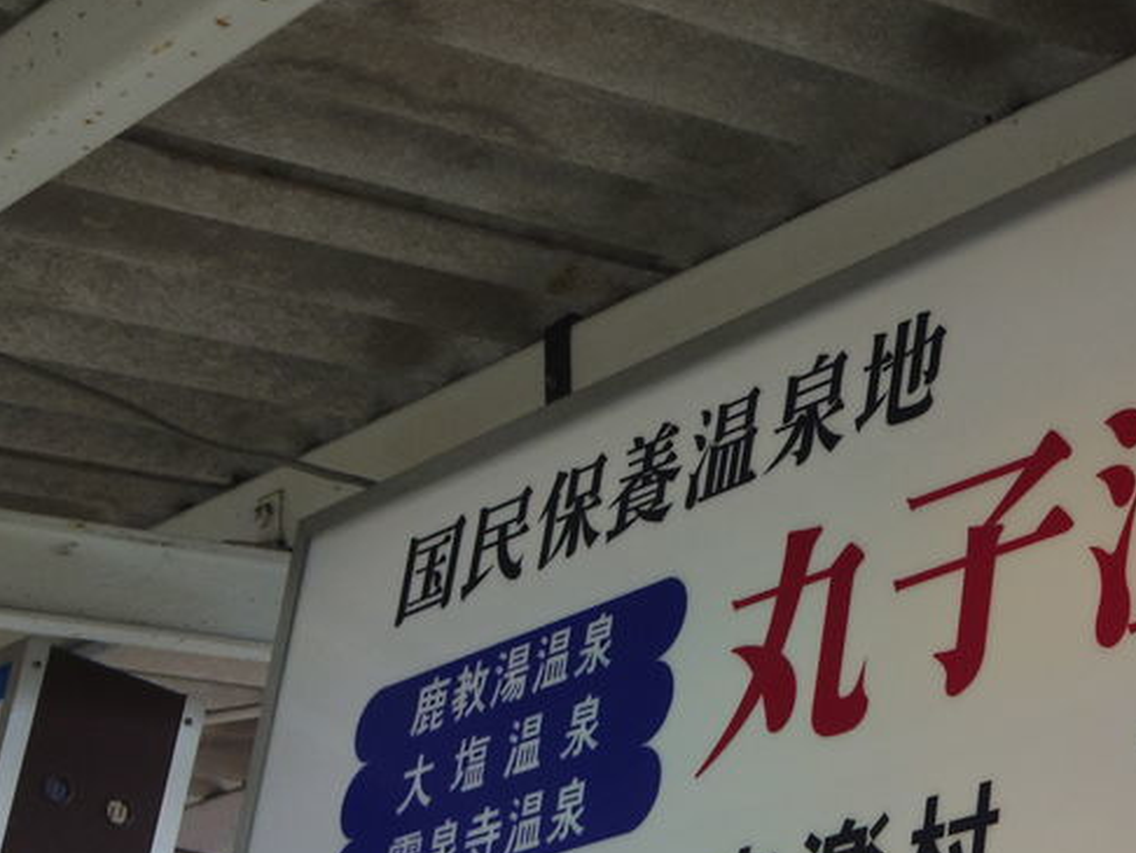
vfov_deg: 14.9
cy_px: 624
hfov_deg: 19.4
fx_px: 3251
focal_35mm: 99
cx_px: 1040
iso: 250
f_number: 3.2
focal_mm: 8.5
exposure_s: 1/160
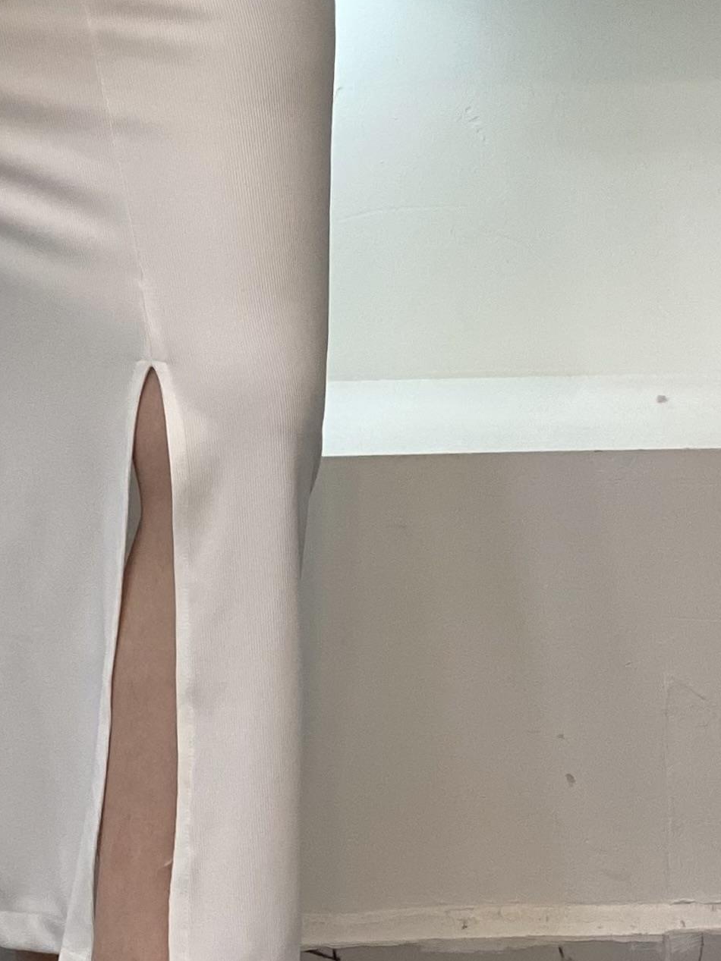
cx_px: -48
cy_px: -98
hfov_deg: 9.1
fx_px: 4500
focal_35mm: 162
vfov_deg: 12.0
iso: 64
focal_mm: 6
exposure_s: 1/100
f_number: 2
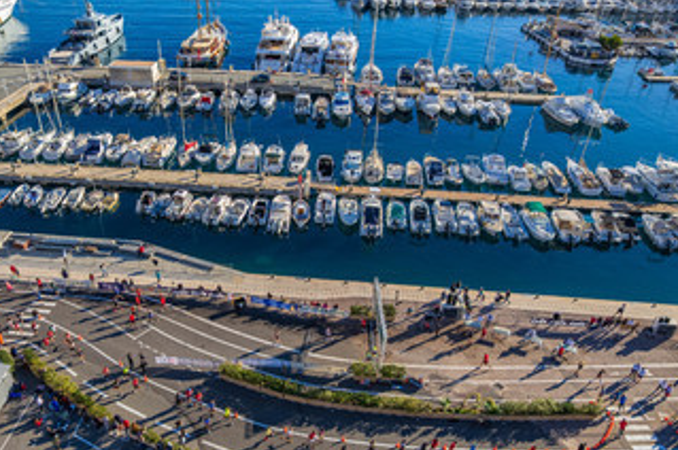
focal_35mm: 29
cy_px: 278
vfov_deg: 44.5
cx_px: 281
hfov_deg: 63.3
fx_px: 546
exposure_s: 1/1250
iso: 100
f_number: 2.8
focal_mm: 8.4
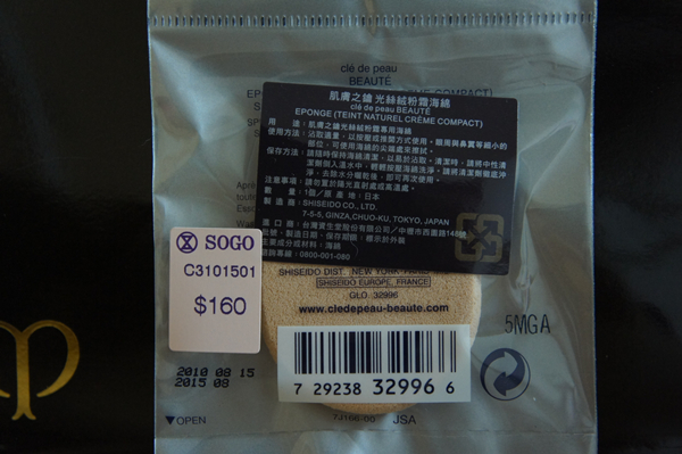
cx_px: 341
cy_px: 227
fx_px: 1079
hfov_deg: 35.1
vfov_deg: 23.7
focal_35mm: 57
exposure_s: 1/20
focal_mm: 38
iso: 1600
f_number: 4.5
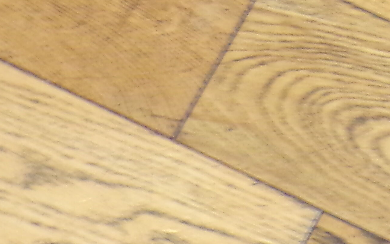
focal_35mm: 185
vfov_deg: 7.0
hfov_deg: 10.8
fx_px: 1966
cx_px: 648
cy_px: -100
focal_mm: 8.7
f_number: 3.5
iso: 400
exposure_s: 1/13
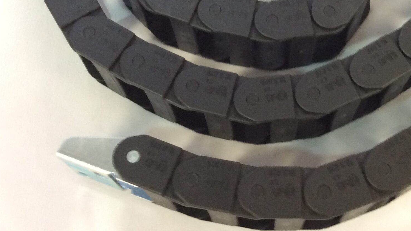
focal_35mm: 60
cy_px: -13
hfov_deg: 34.6
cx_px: 271
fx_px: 654
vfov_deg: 19.3
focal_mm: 3.3
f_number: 2.4
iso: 125
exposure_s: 1/24
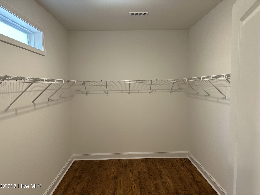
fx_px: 180
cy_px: 98
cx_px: 130
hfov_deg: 71.6
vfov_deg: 56.8
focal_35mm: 24
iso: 125
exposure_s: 1/60
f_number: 1.78
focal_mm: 6.86
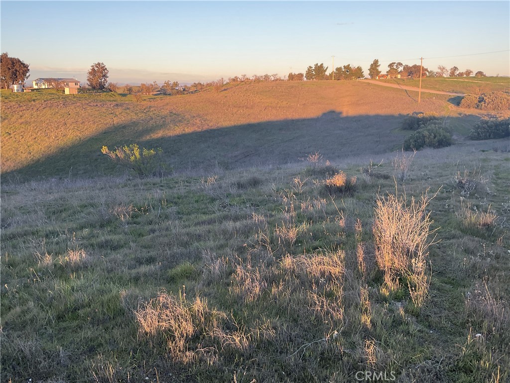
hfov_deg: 61.7
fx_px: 427
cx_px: 255
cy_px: 192
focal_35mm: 29
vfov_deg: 48.2
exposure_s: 1/199
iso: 16
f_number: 1.8
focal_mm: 3
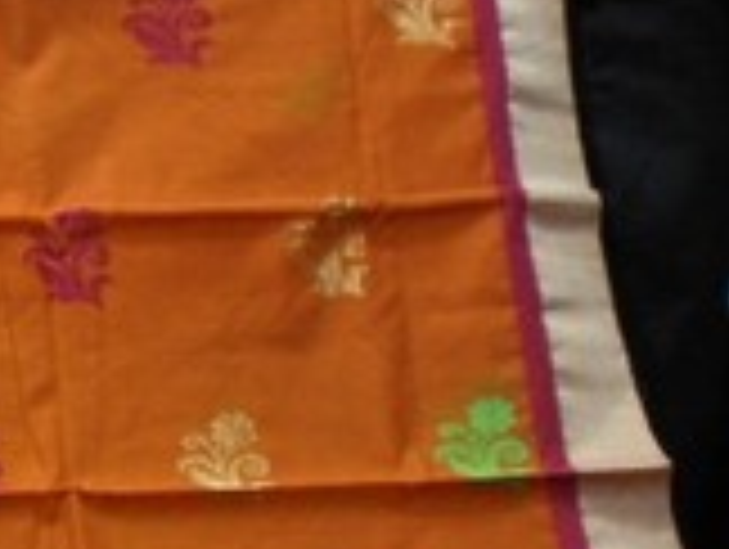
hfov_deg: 23.1
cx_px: -153
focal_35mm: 77
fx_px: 1624
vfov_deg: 18.8
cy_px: 524
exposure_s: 1/30
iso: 320
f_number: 3.2
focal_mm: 4.5
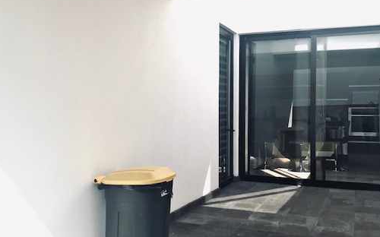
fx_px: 393
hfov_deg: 51.4
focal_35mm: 38
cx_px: 215
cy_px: 122
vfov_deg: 33.5
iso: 20
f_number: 1.8
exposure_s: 1/1497
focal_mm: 3.99
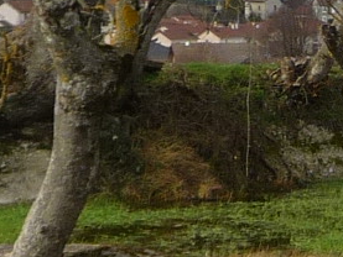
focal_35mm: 207
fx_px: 2052
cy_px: 120
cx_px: 567
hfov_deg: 9.2
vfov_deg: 7.2
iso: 100
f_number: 3.3
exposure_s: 1/320
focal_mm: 4.7
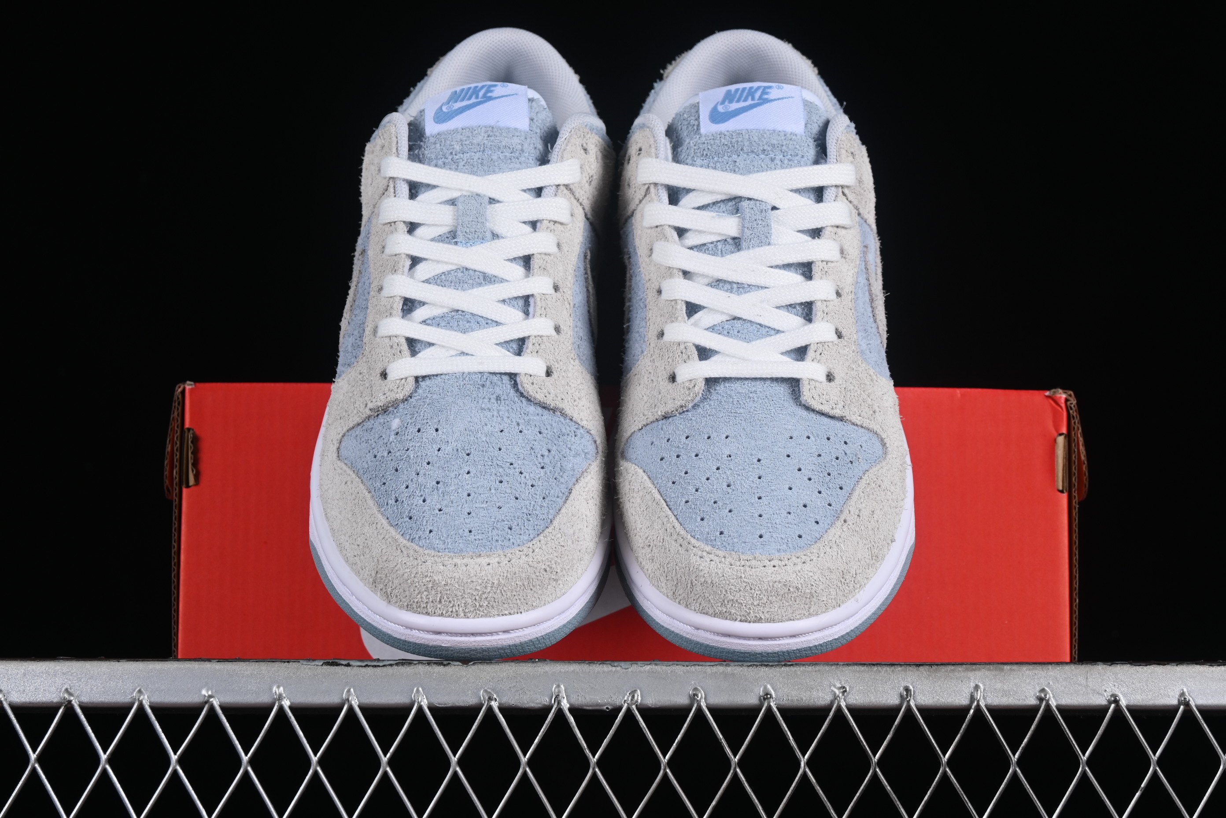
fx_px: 2554
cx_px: 613
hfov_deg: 27.0
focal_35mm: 75
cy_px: 409
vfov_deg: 18.2
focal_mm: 50
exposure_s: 1/80
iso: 160
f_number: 8
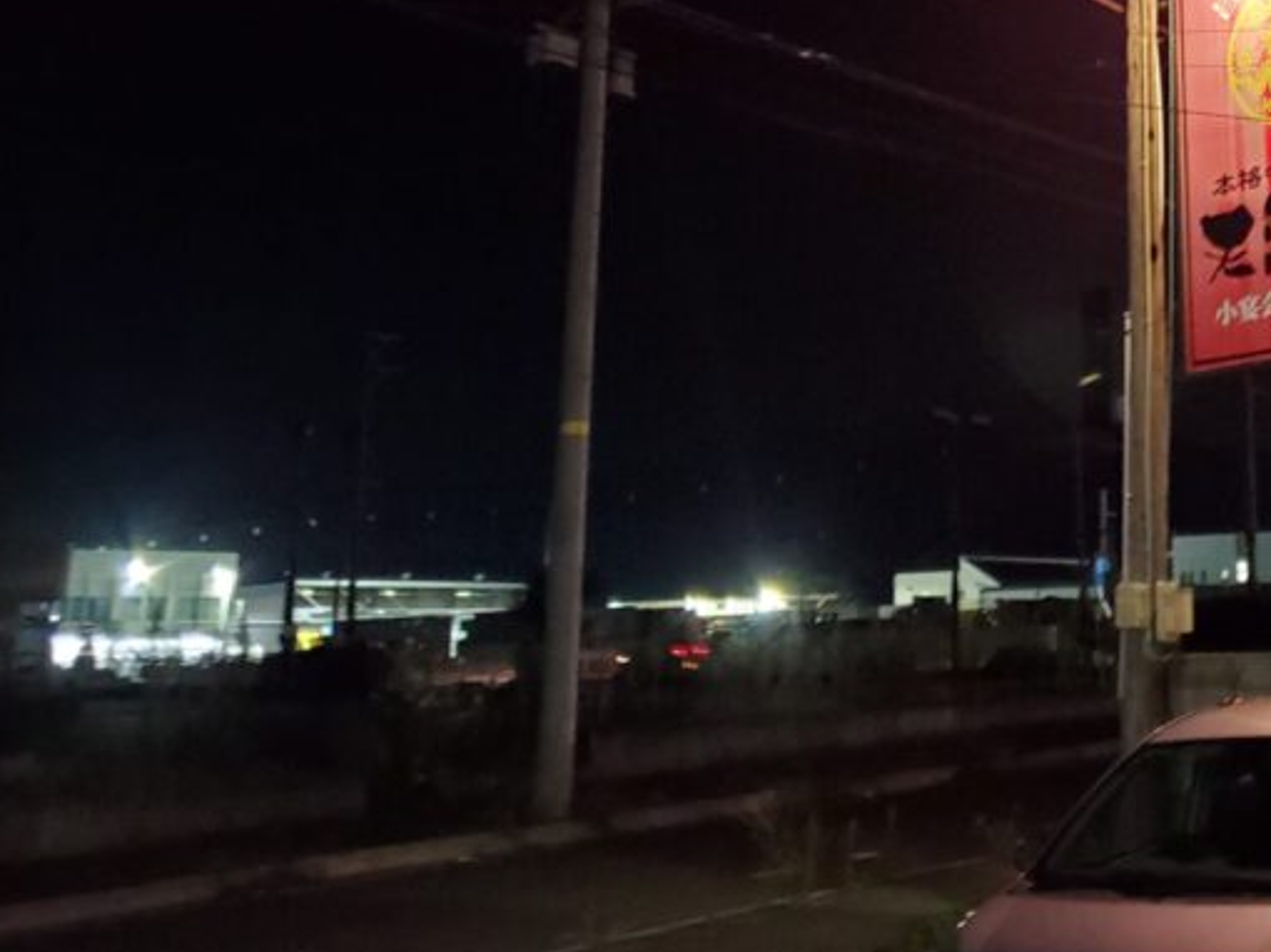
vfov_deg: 27.6
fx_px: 1872
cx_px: 1186
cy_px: 110
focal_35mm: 51
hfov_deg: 35.0
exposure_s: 1/17
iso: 640
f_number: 1.5
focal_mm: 4.3
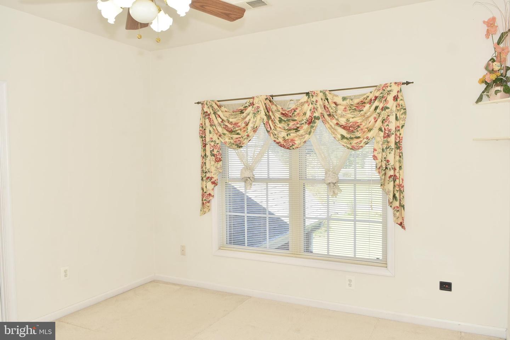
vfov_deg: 47.9
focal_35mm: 27
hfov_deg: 67.4
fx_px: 382
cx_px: 255
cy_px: 170
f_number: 5
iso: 200
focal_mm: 18
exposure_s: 1/100
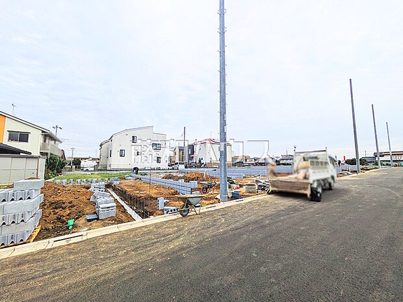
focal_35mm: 14
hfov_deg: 102.1
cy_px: 151
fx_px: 163
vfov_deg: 85.7
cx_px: 202
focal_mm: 1.83
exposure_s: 1/891
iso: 55
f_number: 2.2
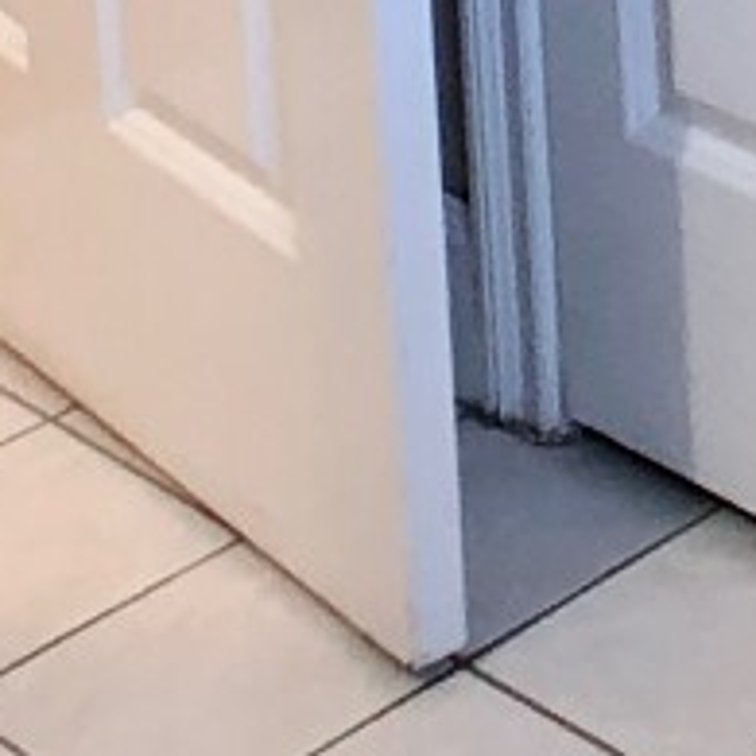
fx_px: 6424
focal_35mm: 260
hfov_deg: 6.5
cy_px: -1384
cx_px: 1524
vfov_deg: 6.3
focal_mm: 3.99
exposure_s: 1/30
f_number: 1.8
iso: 100
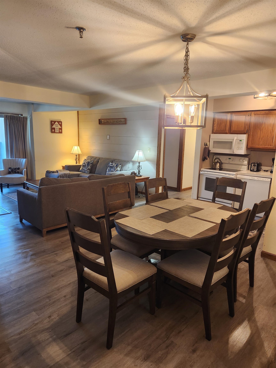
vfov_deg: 73.9
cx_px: 138
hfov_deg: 58.9
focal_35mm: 23
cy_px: 184
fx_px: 245
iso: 400
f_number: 1.8
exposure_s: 1/120
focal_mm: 5.4
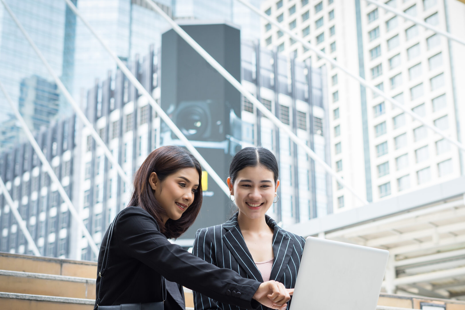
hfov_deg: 32.8
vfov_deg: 22.2
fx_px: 788
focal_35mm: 61
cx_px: 273
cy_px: 188
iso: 100
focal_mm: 50
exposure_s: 1/200
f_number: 4
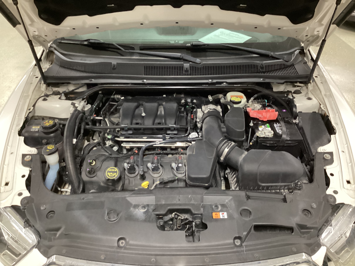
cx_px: 178
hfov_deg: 58.4
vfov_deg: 45.4
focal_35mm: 31
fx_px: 318
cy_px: 133
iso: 500
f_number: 2.4
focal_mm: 3.3
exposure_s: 1/25
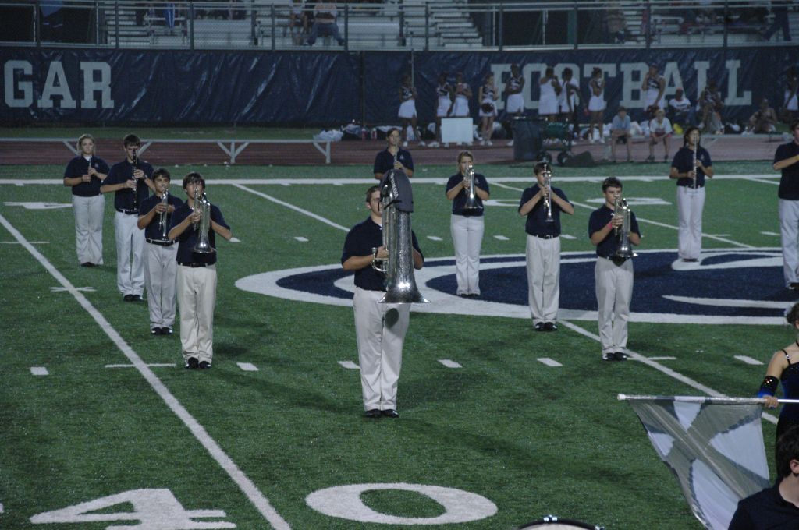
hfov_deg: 12.2
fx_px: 3724
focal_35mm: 168
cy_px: 265
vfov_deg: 8.1
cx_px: 400
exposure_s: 1/60
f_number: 5.6
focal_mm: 112
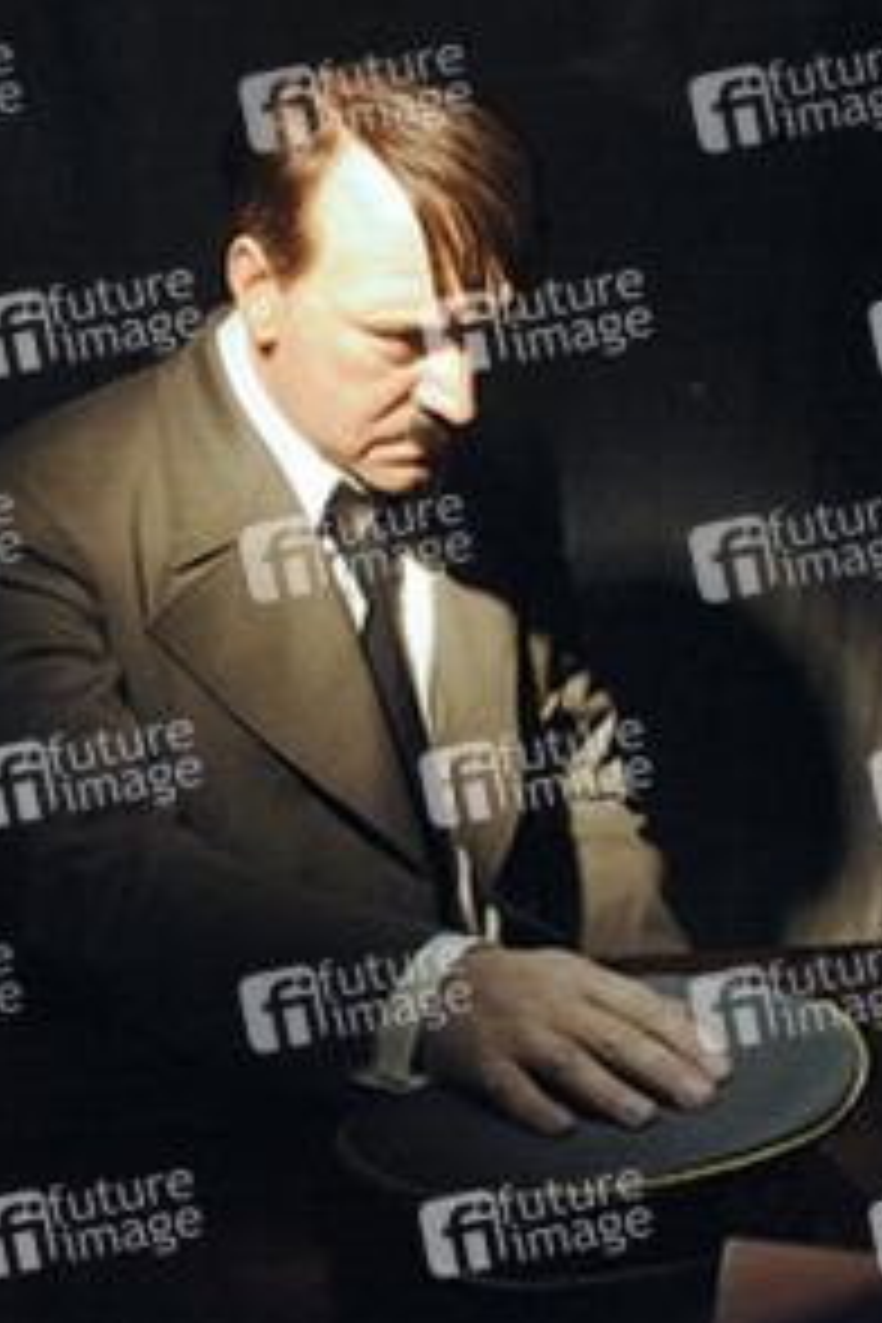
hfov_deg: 19.7
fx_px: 2536
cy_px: 662
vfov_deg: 29.2
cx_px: 416
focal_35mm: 69
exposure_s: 1/40
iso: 6400
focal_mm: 45
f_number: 5.6
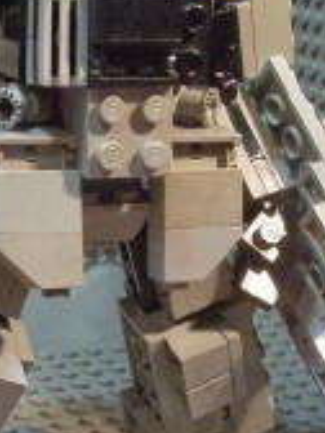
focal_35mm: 93
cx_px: 79
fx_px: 1164
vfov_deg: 21.1
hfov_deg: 15.8
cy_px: 232
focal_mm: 6
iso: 200
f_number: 4.5
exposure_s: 1/8
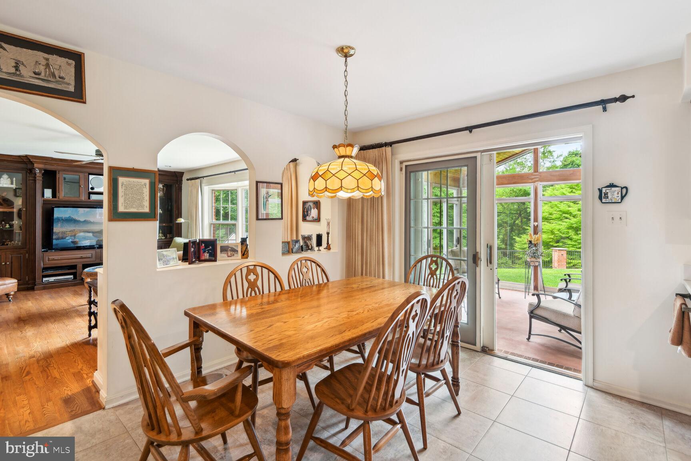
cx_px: 346
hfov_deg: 96.7
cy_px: 230
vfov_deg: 73.7
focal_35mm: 16
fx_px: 307
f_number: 8
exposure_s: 1/6
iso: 200
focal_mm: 16
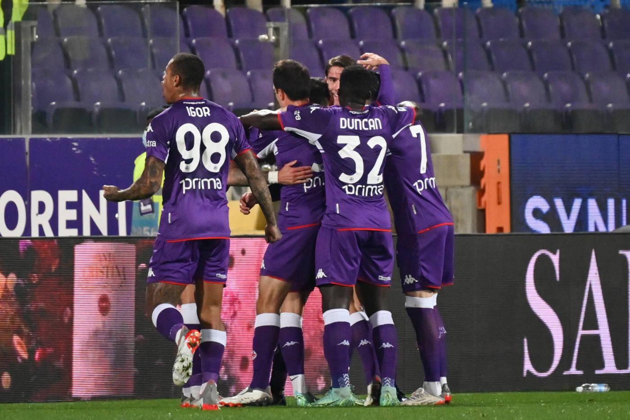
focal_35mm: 560
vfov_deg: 2.5
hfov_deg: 3.7
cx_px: 315
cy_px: 210
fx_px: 9798
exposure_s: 1/1250
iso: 3200
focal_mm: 560
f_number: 5.6
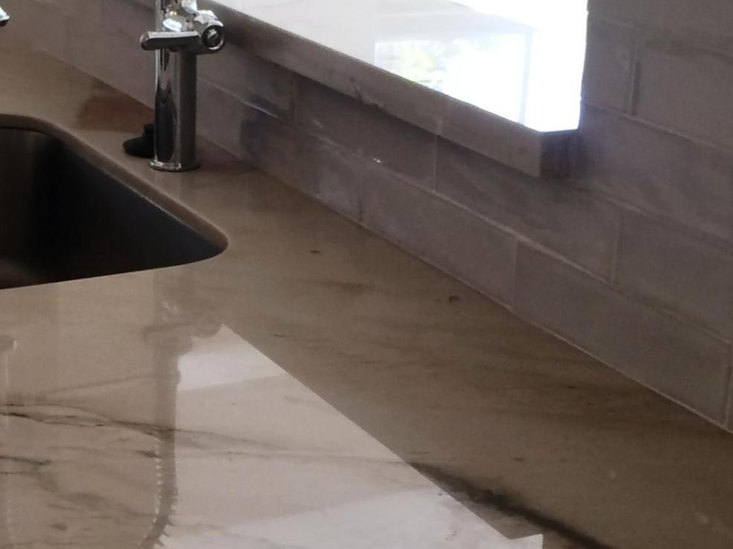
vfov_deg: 17.4
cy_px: 314
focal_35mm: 85
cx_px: 166
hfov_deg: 22.8
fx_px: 1800
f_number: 2.2
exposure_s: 1/40
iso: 32
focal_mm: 4.15
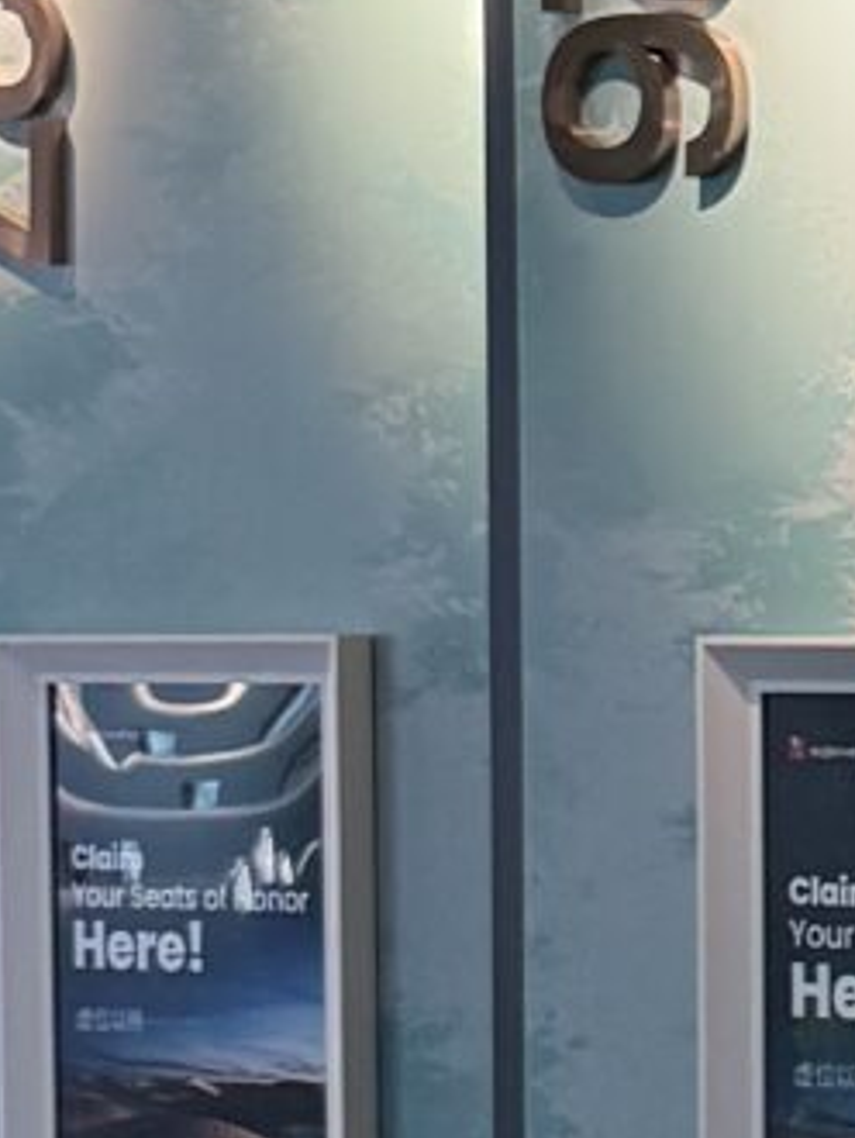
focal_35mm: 186
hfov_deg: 7.2
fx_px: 6118
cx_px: 2503
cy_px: 728
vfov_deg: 10.6
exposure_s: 1/121
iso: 200
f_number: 1.78
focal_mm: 6.76
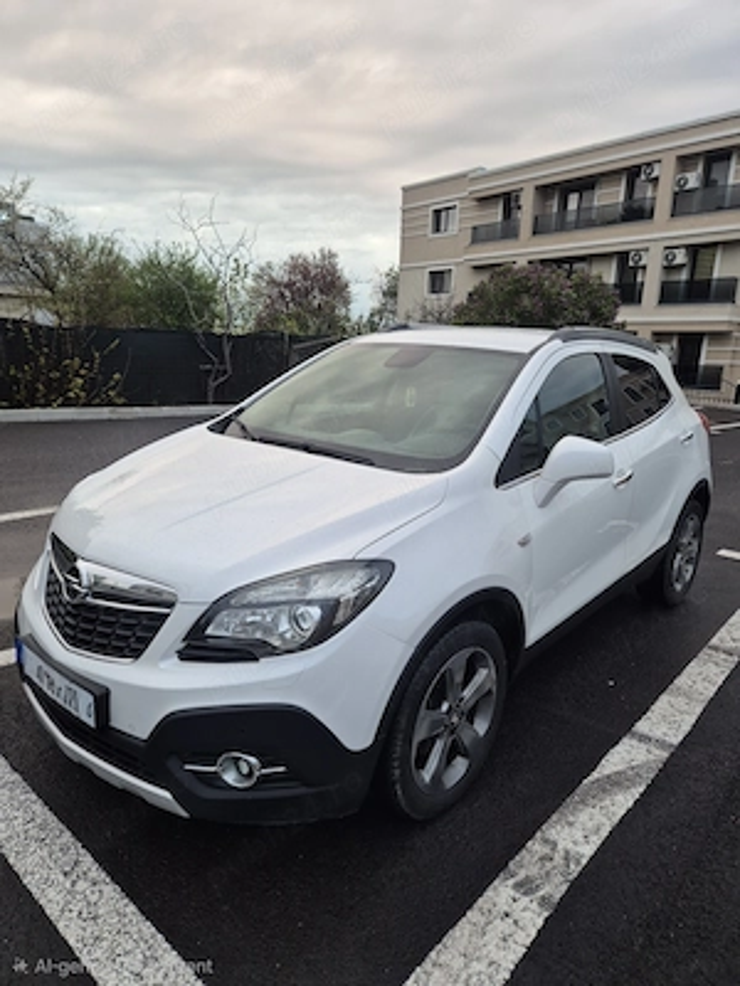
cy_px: 493
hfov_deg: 58.9
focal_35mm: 23
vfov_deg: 73.9
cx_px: 370
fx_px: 656
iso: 200
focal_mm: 5.4
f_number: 1.8
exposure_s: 1/100
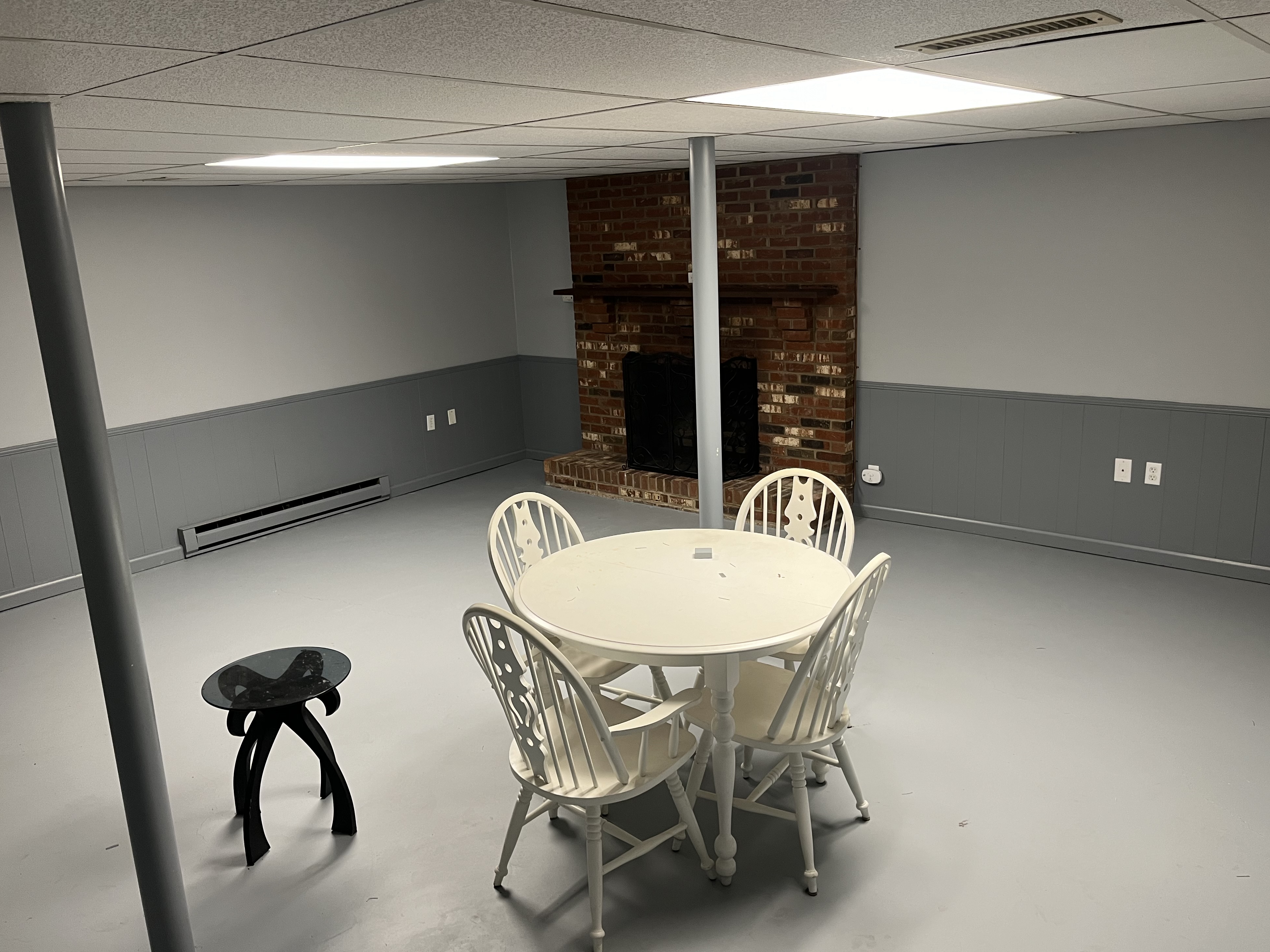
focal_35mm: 27
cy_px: 460
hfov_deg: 65.3
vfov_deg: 51.3
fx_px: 991
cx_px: 621
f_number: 1.6
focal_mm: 5.1
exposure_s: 1/60
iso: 100
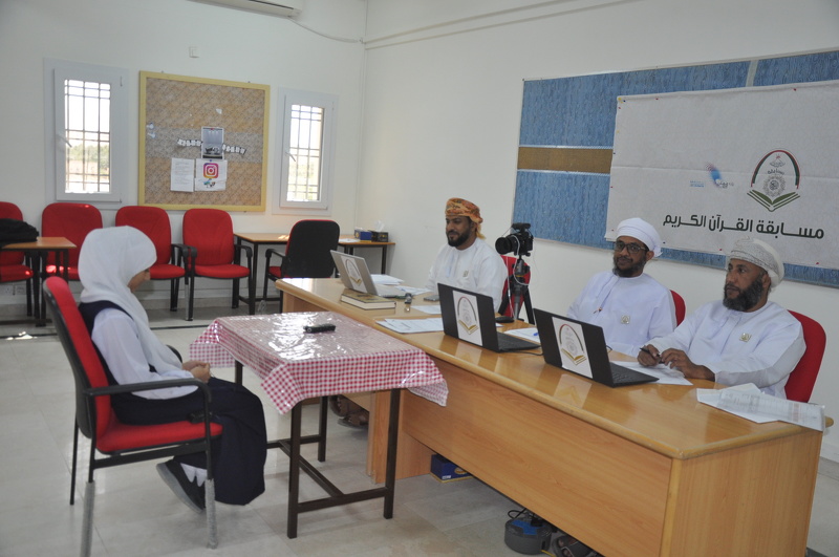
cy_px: 278
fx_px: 733
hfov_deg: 59.6
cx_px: 420
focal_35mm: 32
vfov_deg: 41.6
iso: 640
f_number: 3.8
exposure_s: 1/125
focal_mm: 21
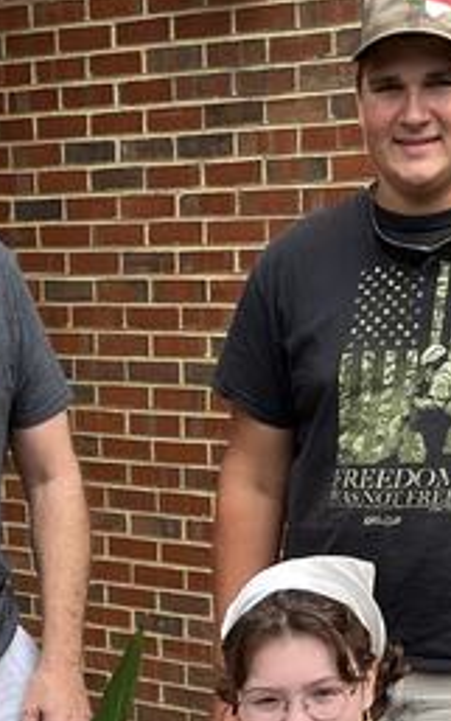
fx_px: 1963
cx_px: 174
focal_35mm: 100
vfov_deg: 19.2
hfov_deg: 13.1
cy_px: 933
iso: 50
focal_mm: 5.1
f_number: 1.6
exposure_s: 1/1163
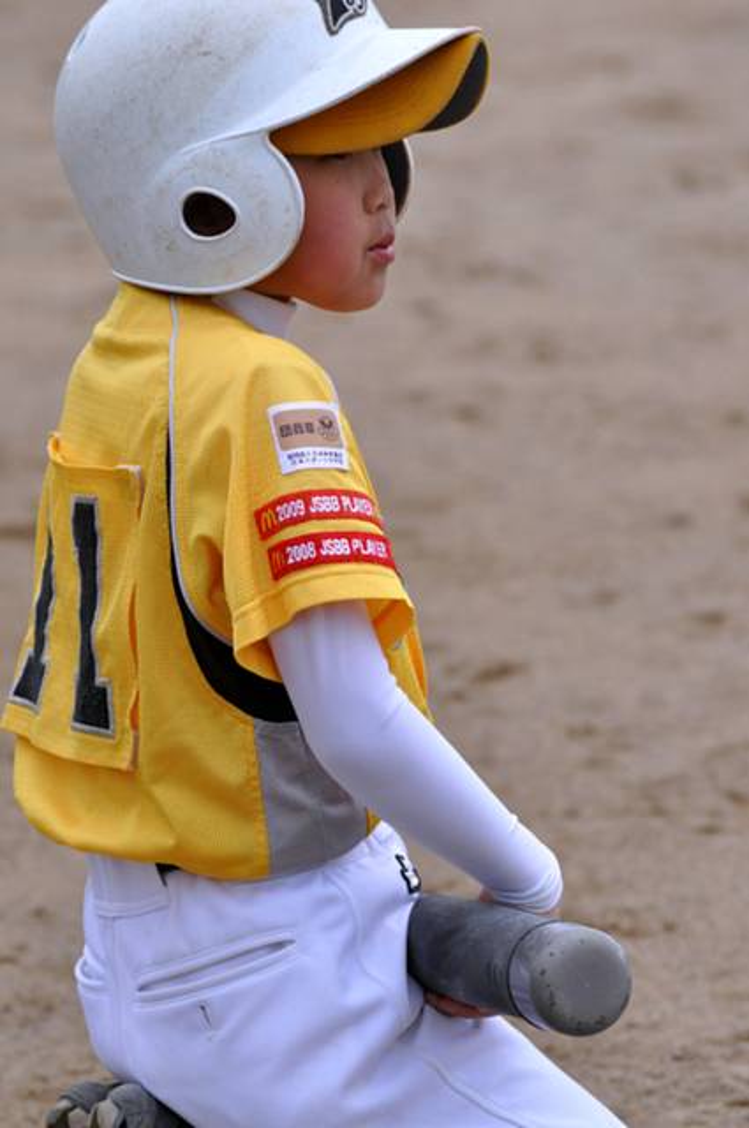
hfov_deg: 5.1
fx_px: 8448
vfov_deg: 7.6
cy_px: 564
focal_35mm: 270
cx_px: 374
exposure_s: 1/1600
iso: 800
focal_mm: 180
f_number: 7.1
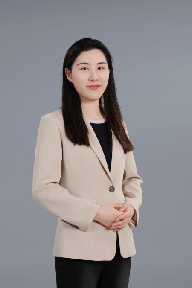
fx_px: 680
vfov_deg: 23.9
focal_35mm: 85
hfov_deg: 16.1
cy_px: 144
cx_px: 96
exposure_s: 1/125
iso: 100
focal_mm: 85
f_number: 9
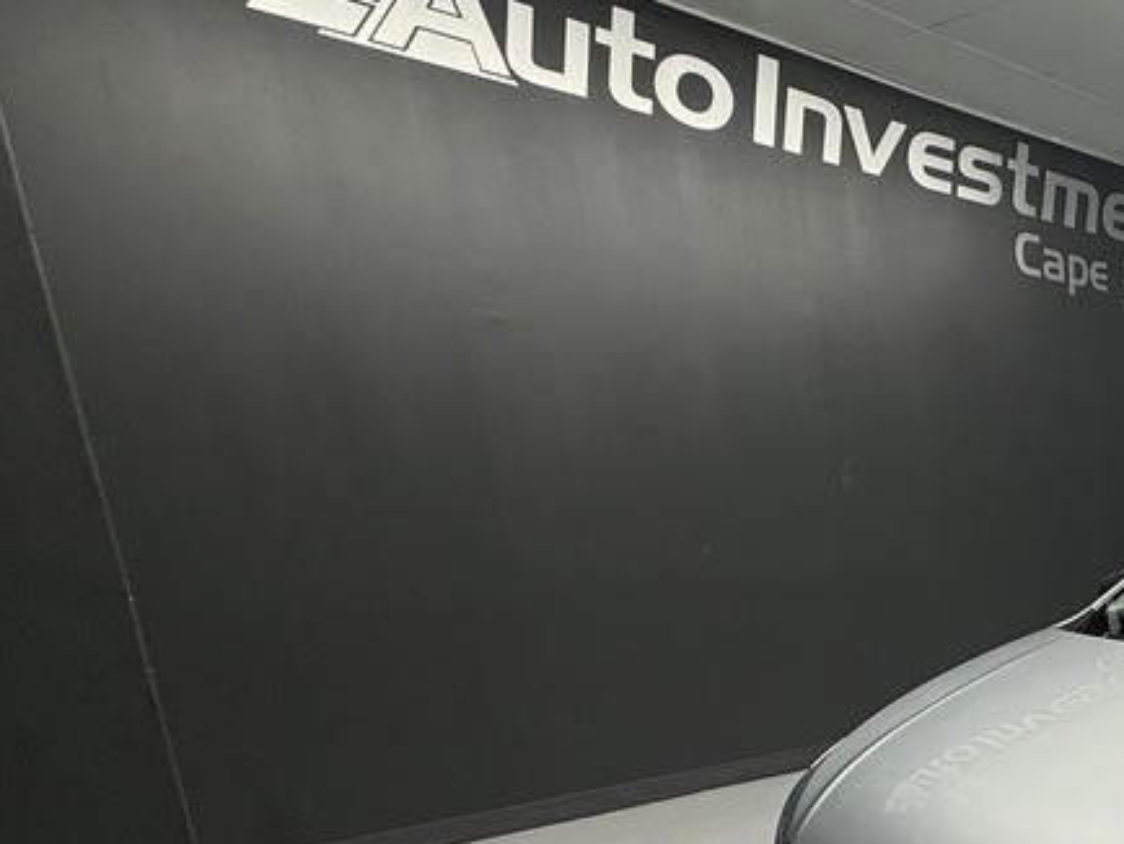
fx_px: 1072
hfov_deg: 41.8
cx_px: 1279
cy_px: 766
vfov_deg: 39.7
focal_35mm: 33
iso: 100
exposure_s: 1/100
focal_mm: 2.22
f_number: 2.2
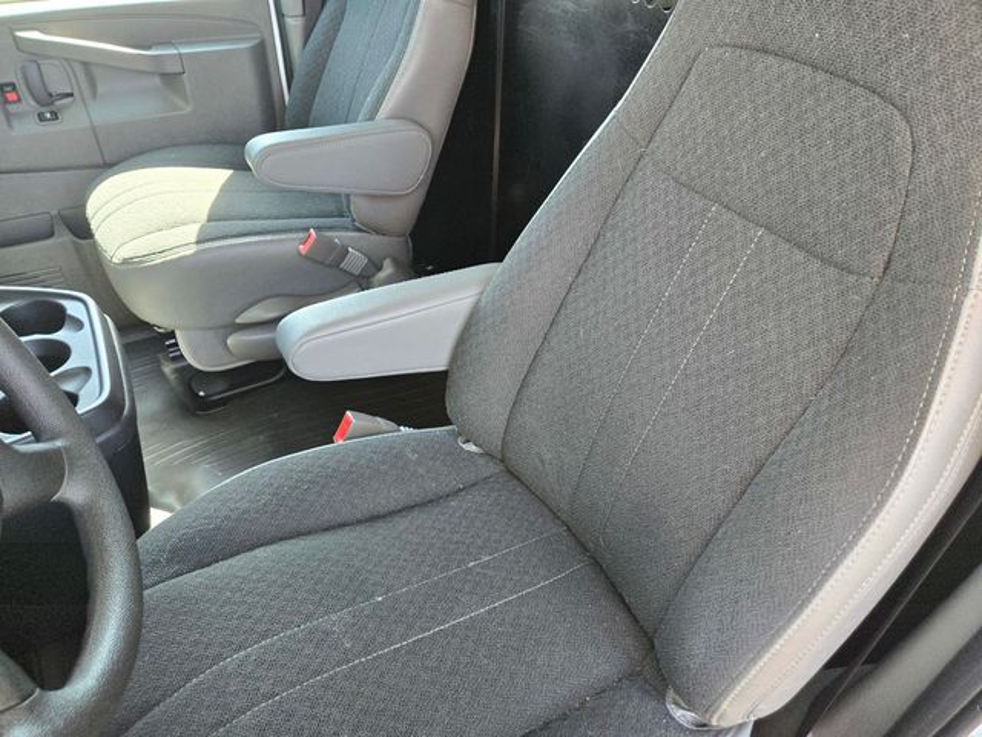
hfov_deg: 73.9
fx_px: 652
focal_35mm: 23
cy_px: 368
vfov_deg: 58.9
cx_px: 491
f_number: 1.8
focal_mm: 5.4
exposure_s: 1/180
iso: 200
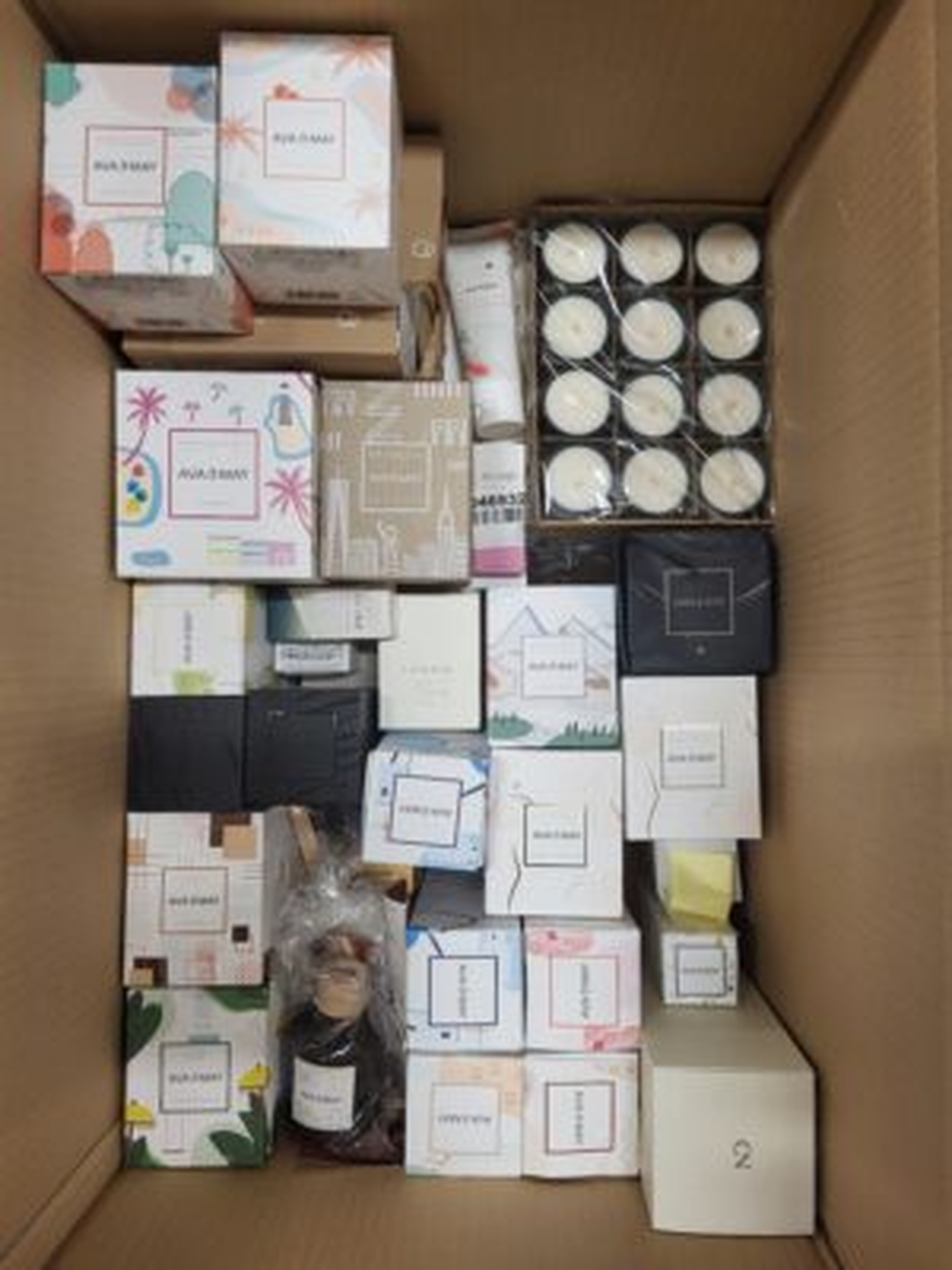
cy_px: 635
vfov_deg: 67.3
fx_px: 953
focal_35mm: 26
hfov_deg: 53.1
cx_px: 476
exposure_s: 1/100
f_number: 1.8
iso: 250
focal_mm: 5.4
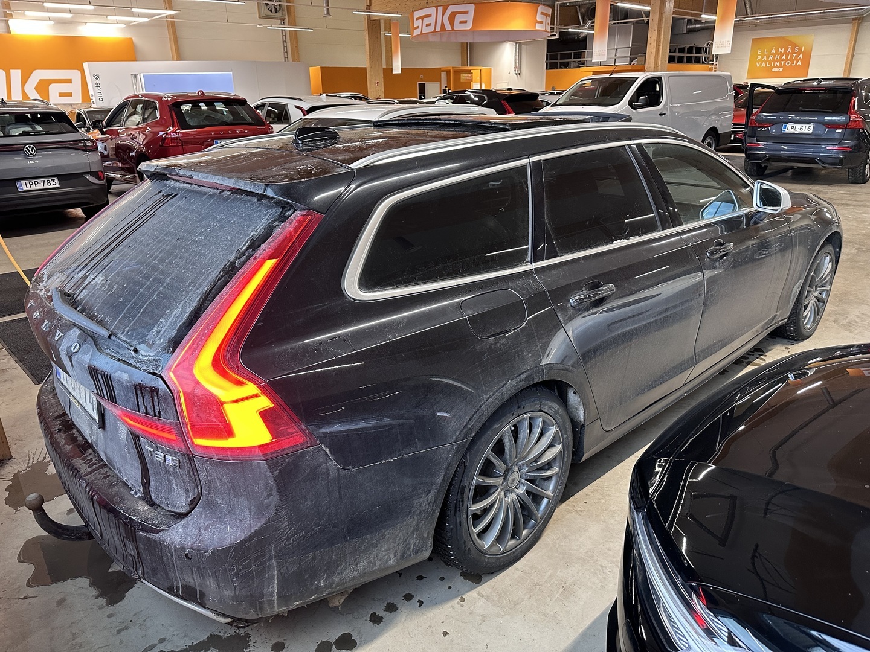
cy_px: 326
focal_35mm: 24
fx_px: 603
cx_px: 435
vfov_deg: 56.8
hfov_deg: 71.6
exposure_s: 1/60
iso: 320
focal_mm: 6.86
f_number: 1.78
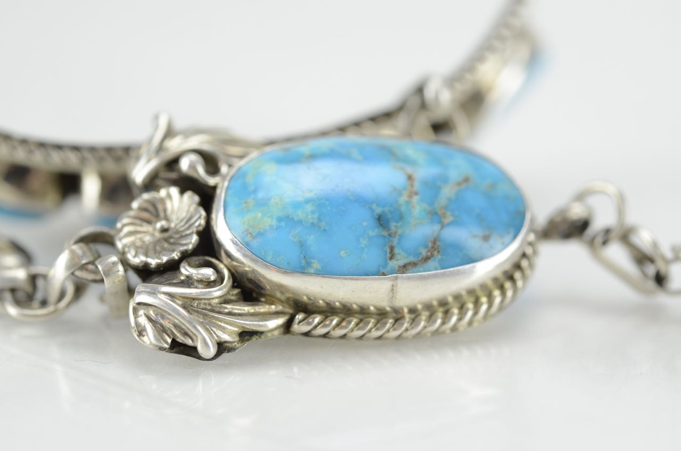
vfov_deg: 15.1
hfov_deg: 22.7
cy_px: 226
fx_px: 1699
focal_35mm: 90
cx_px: 340
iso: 640
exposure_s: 1/125
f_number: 7.1
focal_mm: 60
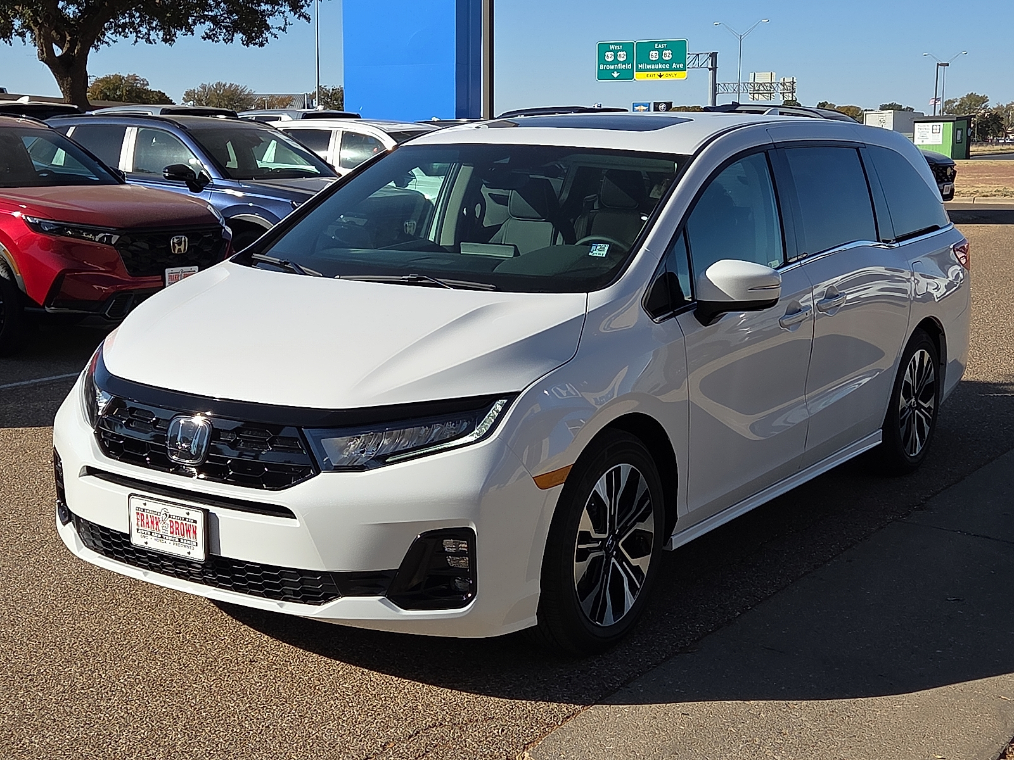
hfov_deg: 38.2
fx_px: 1465
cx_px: 507
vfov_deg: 29.1
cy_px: 380
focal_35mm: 50
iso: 77
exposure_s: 1/10000
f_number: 1.8
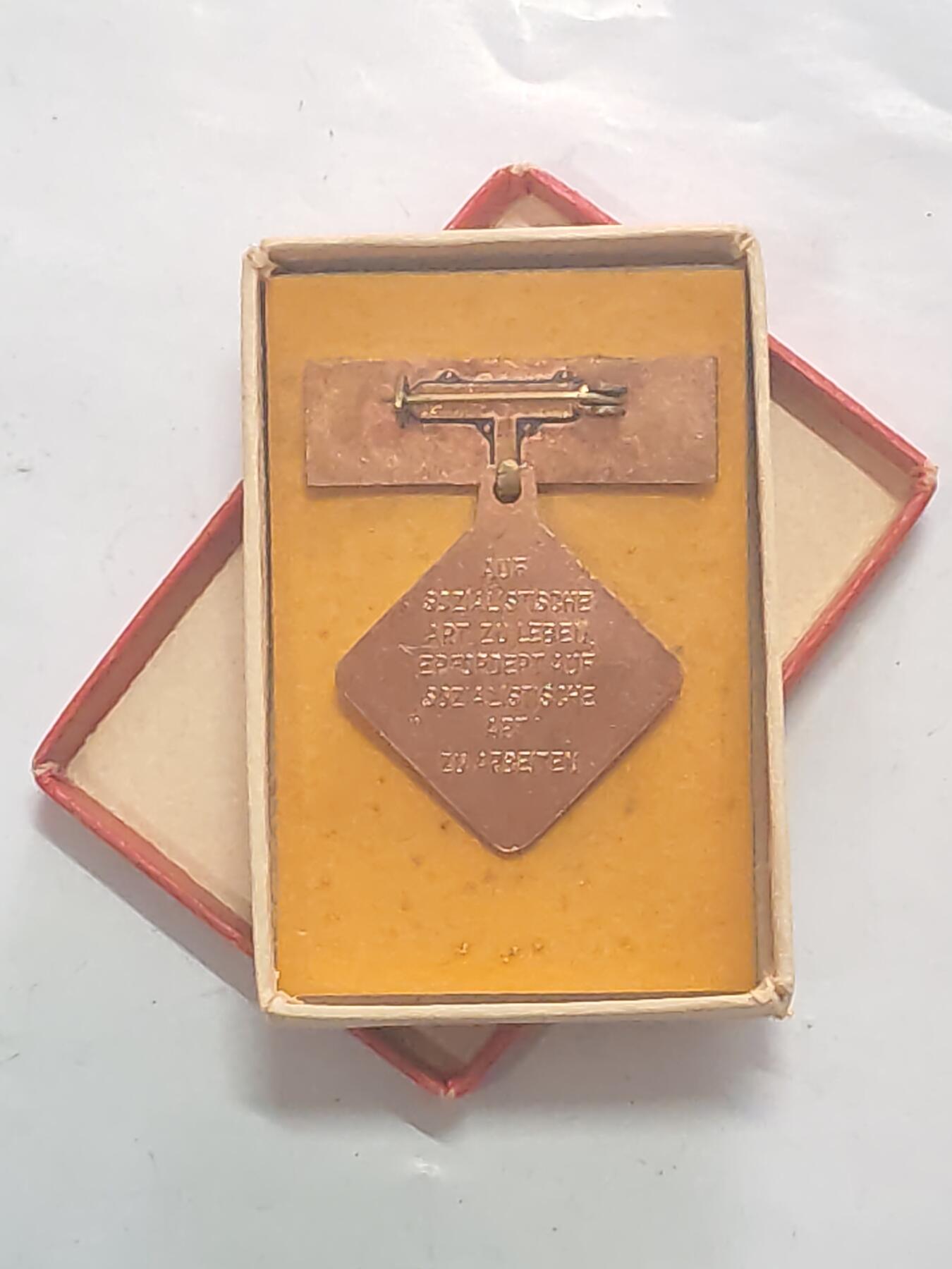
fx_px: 3777
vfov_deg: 19.1
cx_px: 476
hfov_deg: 14.4
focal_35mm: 103
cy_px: 634
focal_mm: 5.52
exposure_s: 1/33
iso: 800
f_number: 1.95
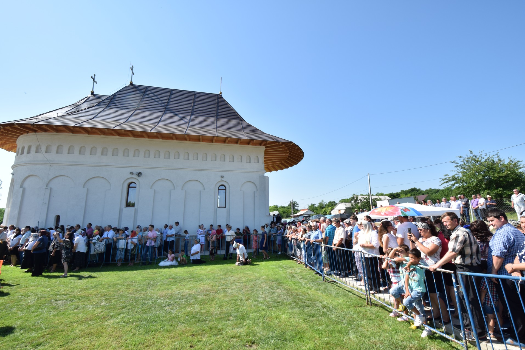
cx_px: 262
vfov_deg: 77.3
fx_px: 219
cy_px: 175
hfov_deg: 100.4
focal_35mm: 15
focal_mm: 10
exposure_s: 1/100
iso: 100
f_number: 9
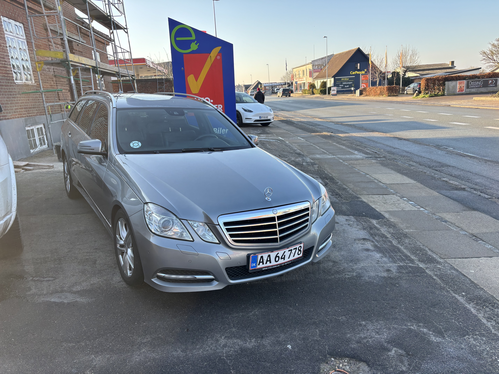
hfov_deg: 67.3
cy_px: 187
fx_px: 375
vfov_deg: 53.1
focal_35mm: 26
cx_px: 250
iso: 50
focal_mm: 5.96
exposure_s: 1/456
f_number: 1.6
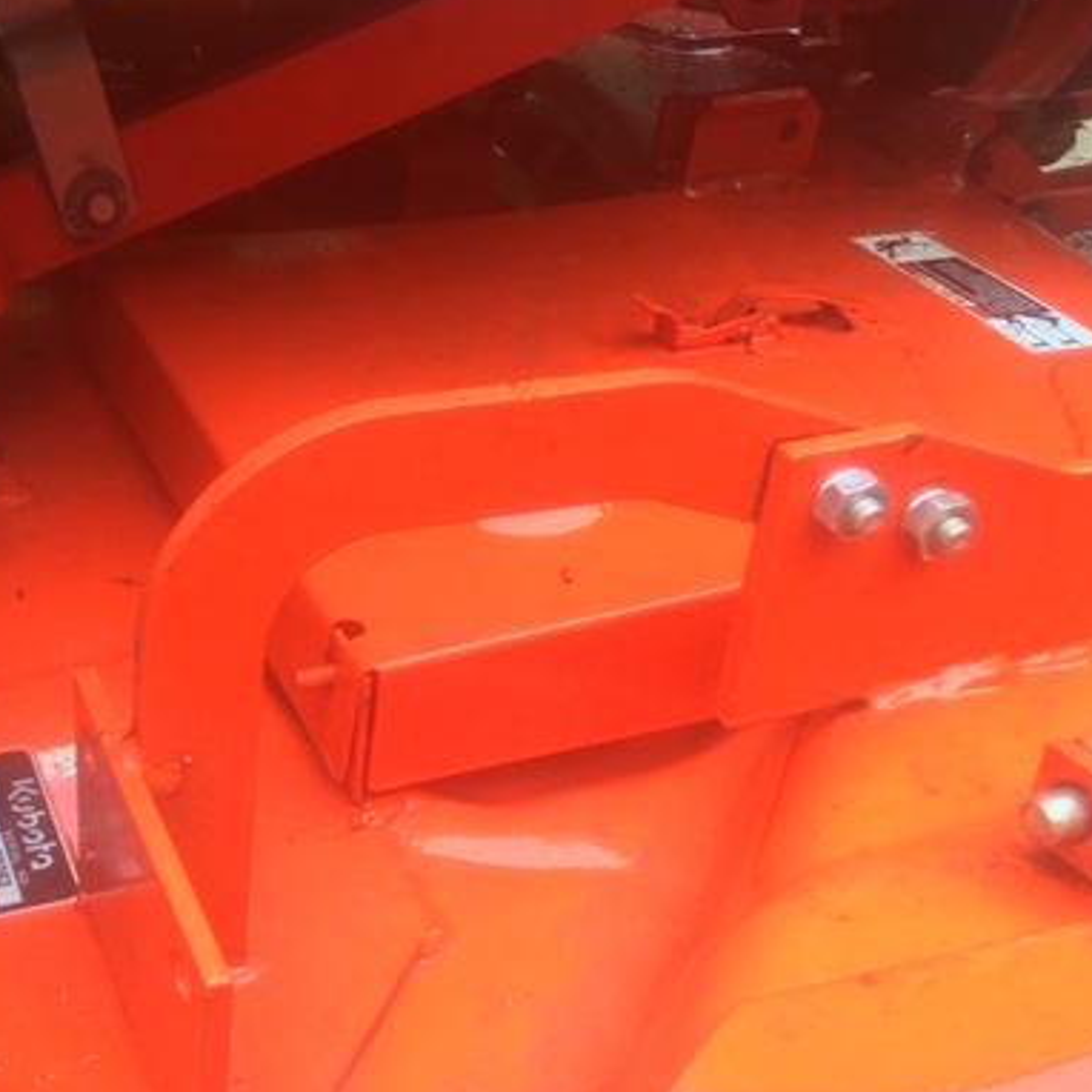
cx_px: 237
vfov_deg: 39.0
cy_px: 663
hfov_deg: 37.9
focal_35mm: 43
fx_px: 1535
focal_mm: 4.15
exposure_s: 1/40
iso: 32
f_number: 2.2
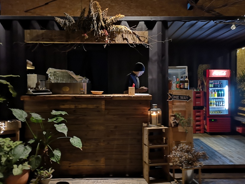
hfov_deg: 63.4
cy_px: 91
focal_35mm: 28
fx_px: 198
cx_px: 124
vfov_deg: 49.8
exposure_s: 1/20
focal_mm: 3.95
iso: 500
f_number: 1.8
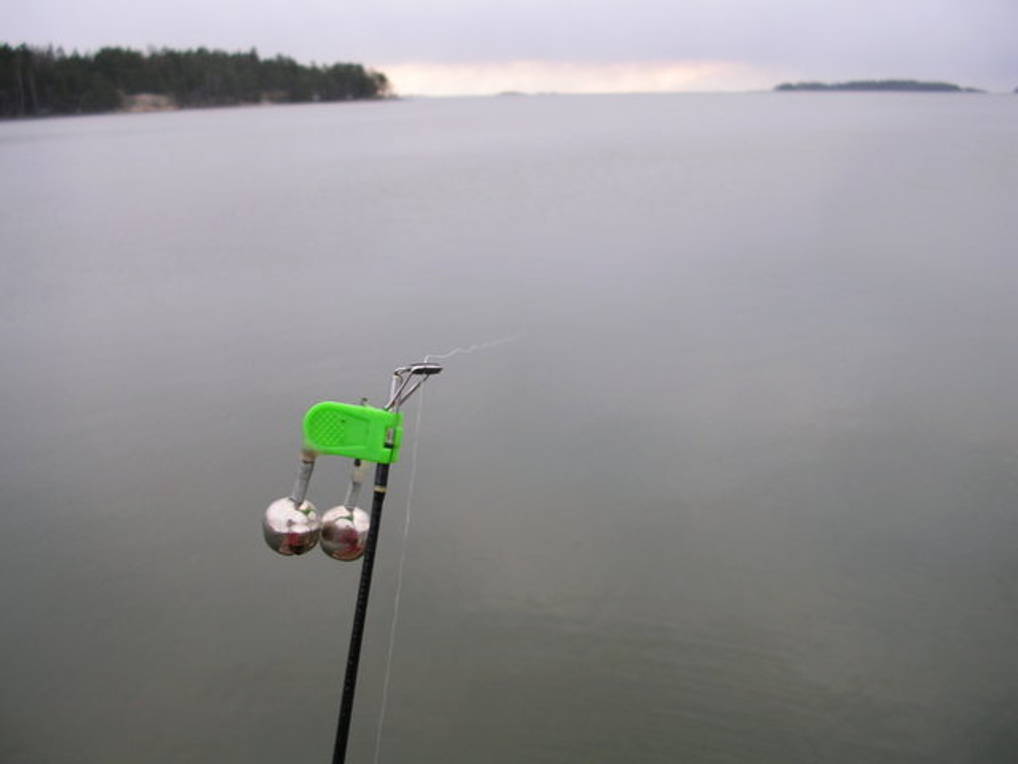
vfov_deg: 37.7
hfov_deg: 49.0
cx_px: 509
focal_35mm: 38
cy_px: 382
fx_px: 1118
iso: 50
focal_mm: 5.8
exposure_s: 1/43.8
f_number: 2.8
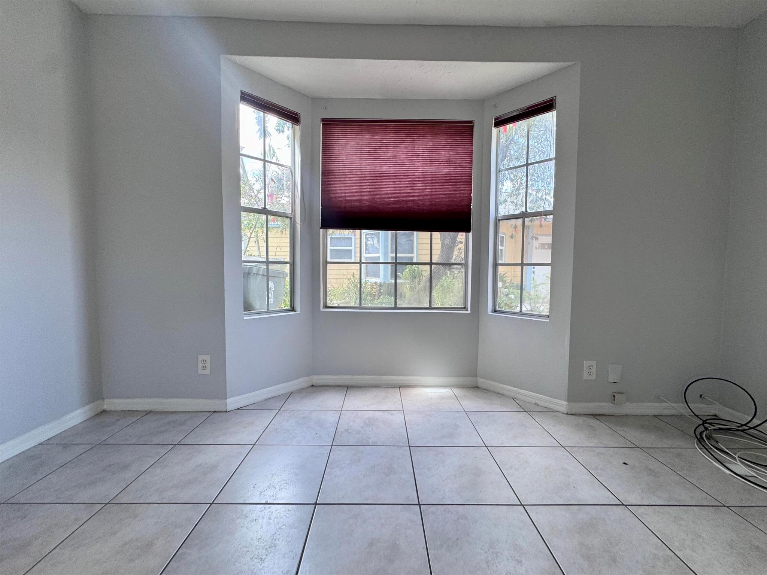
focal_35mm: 14
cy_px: 288
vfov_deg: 85.7
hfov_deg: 102.1
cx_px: 384
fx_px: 310
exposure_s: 1/120
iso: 80
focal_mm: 2.22
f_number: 2.2
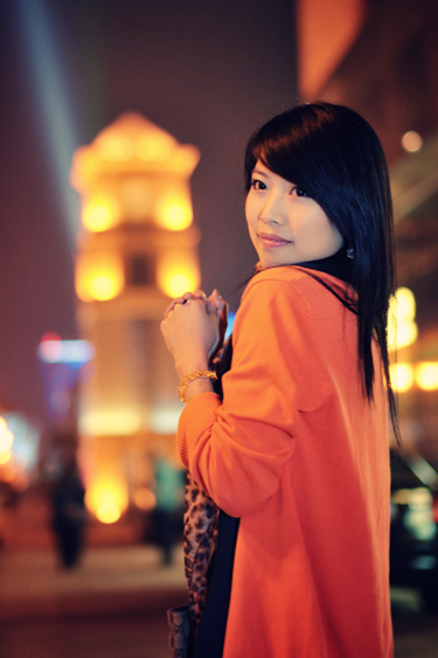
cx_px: 190
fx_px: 1296
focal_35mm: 71
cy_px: 248
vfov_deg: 28.4
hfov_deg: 19.2
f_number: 1.4
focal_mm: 50
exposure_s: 1/50
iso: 400
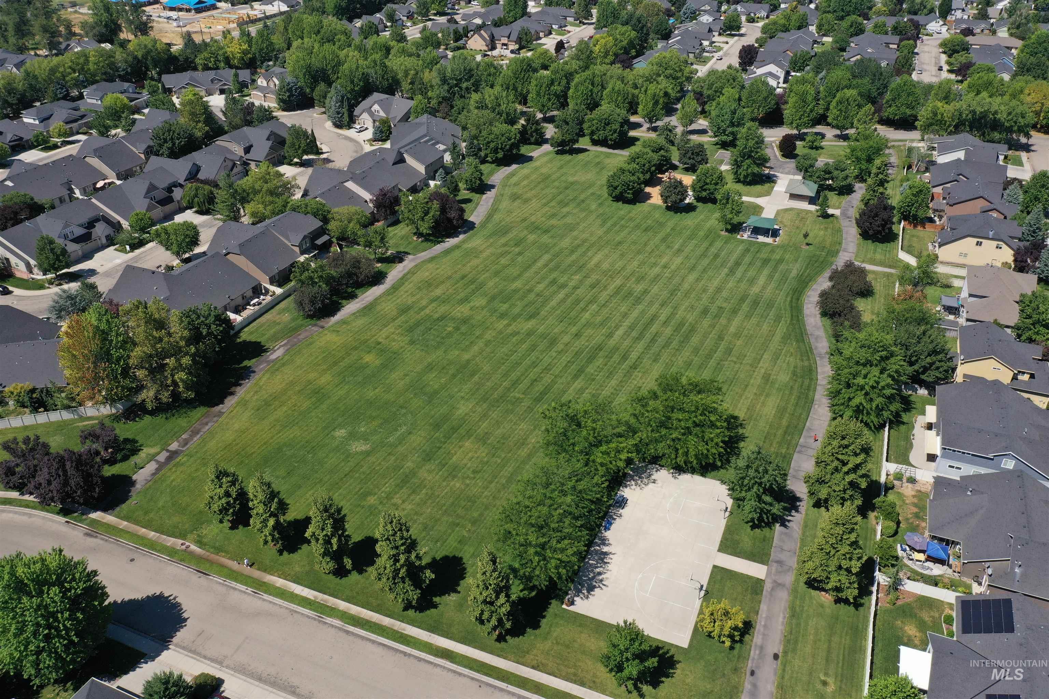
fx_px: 816
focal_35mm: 28
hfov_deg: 65.5
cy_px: 350
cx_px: 524
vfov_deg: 46.4
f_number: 5.6
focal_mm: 10.26
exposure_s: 1/500
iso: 100
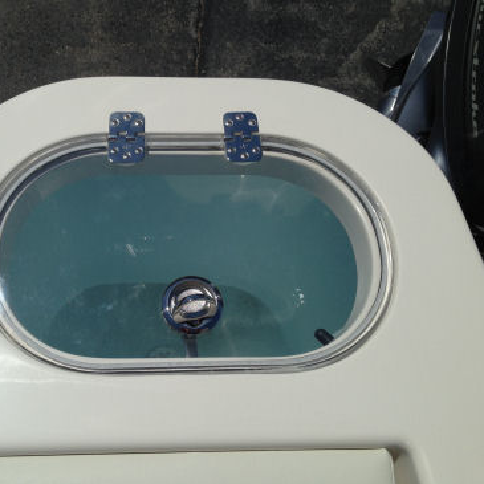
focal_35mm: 40
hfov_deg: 41.4
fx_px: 633
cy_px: 238
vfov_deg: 41.9
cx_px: 168
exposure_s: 1/5435
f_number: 2.4
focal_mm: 4.12
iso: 50
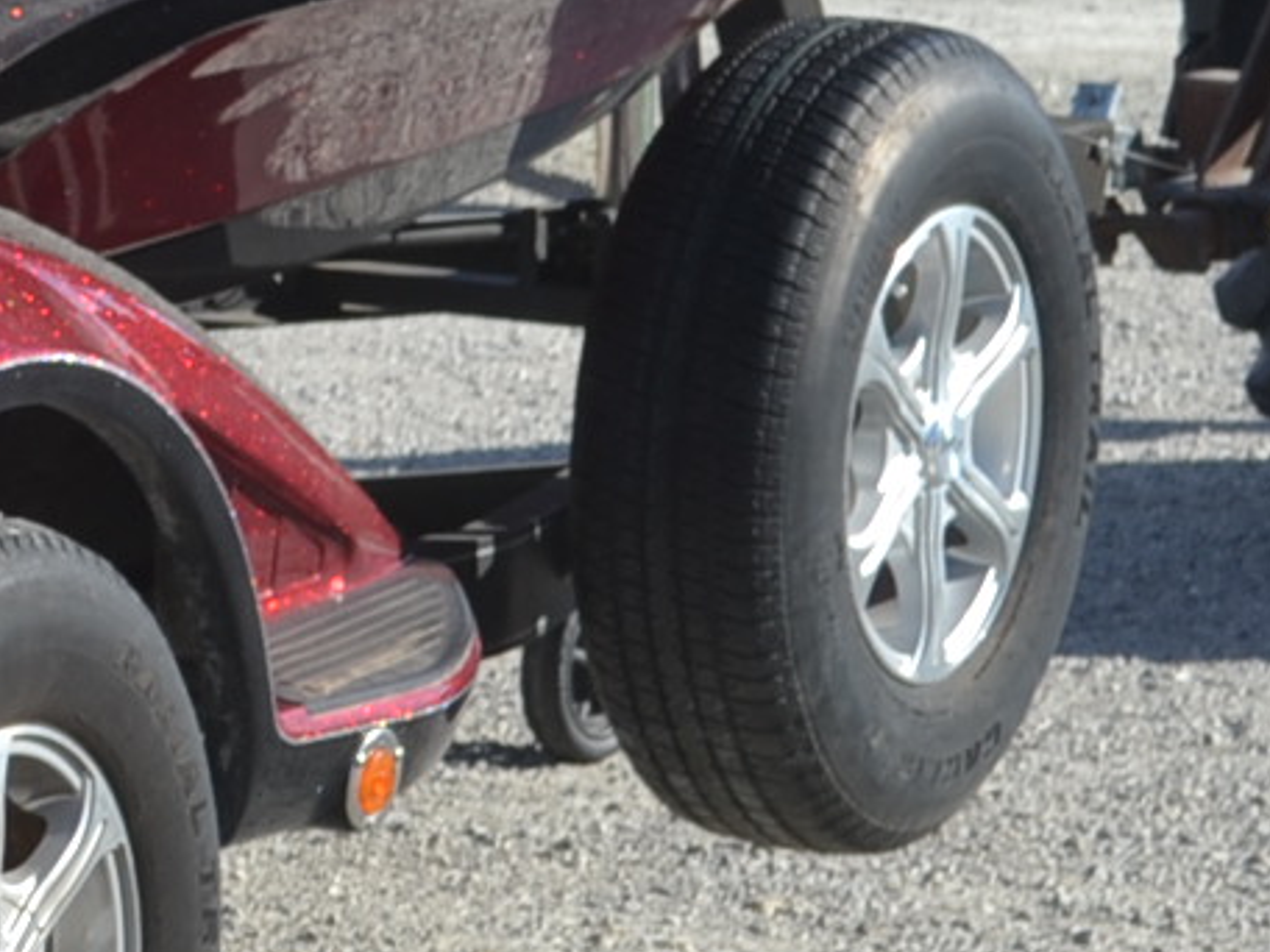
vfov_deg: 5.4
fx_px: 10163
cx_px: -1922
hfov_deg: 6.7
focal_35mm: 277
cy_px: -8
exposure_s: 1/200
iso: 100
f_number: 7.1
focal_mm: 38
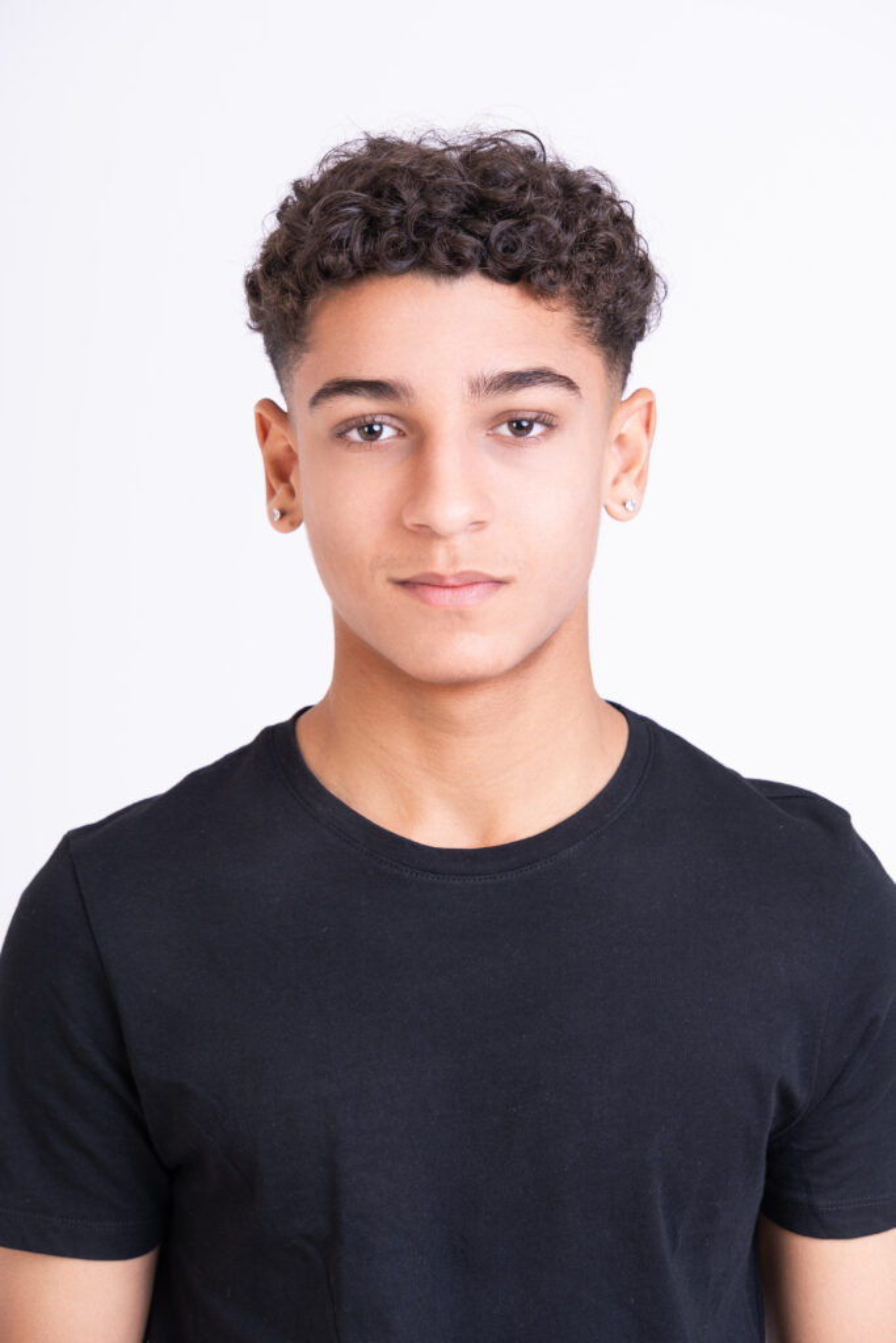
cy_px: 672
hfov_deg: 10.9
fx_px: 4702
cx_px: 448
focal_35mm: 126
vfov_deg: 16.3
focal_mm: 126
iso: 100
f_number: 8
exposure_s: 1/125
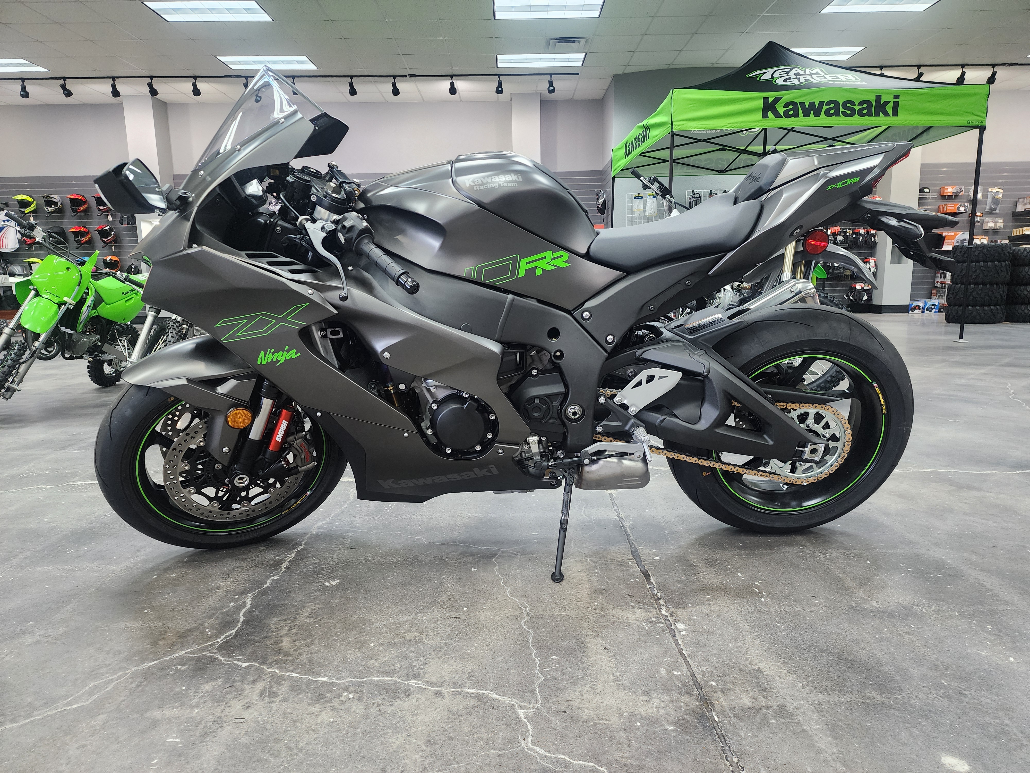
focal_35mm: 23
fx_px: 684
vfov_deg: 58.9
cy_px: 386
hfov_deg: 73.9
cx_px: 515
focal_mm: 6.4
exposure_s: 1/60
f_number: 1.8
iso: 500
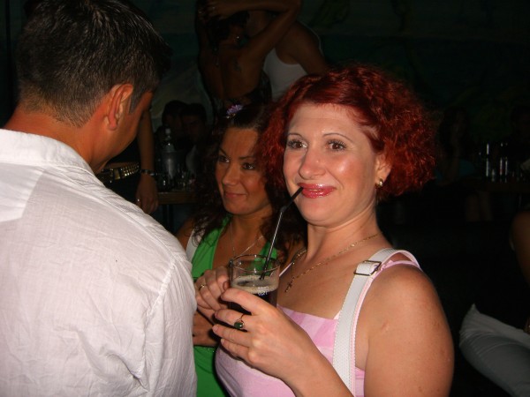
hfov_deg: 49.0
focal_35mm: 38
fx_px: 582
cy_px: 198
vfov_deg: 37.7
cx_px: 265
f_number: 2.8
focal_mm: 7.9
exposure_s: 1/60
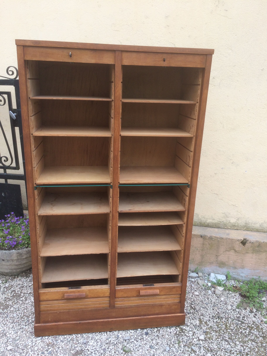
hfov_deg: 48.2
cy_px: 178
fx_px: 298
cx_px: 134
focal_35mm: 29
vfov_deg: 61.7
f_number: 2.2
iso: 32
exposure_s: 1/410
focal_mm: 4.15
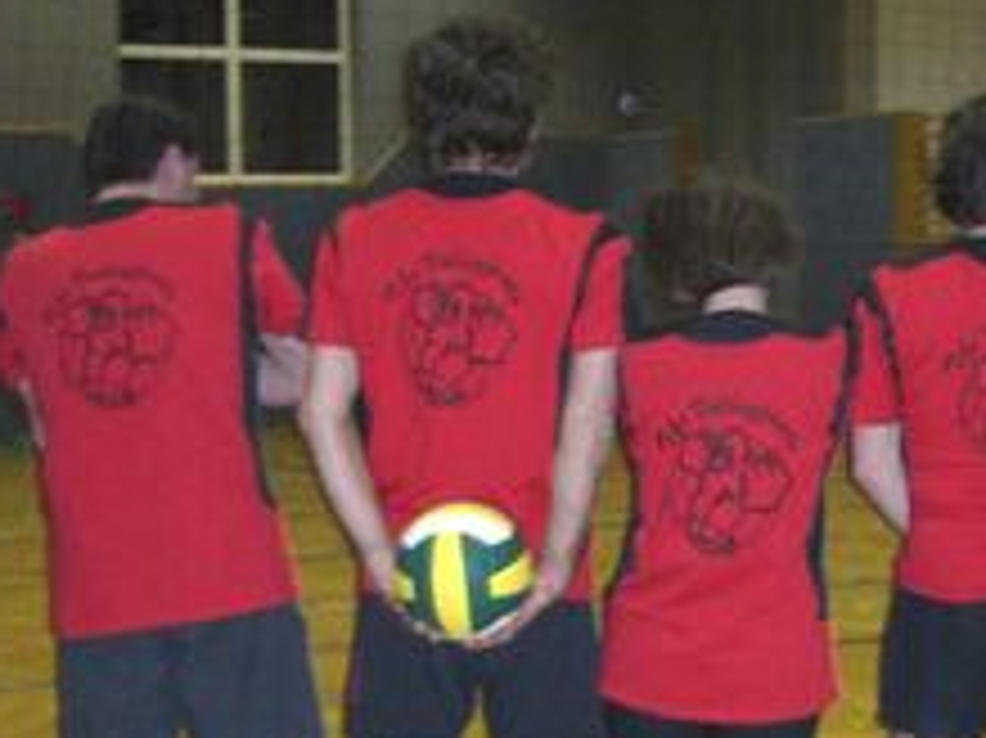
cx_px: 882
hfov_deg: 24.3
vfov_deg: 18.8
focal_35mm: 78
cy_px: 515
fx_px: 2221
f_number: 2.7
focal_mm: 6.2
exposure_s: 1/60
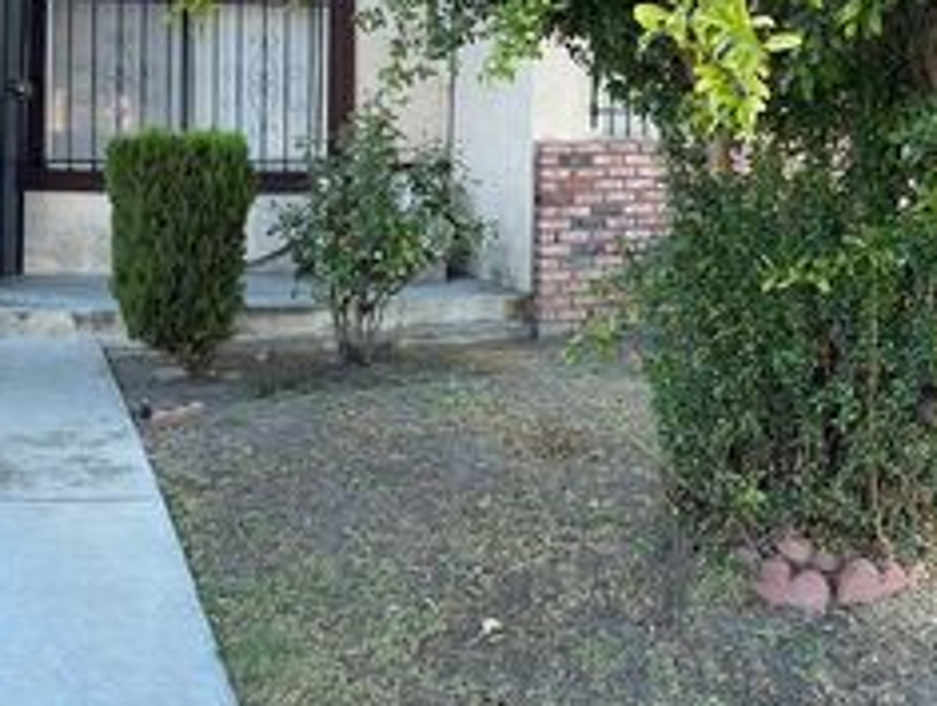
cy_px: 158
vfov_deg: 28.1
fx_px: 1383
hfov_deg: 35.3
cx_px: 96
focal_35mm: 51
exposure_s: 1/991
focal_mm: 6.86
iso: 200
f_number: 1.78
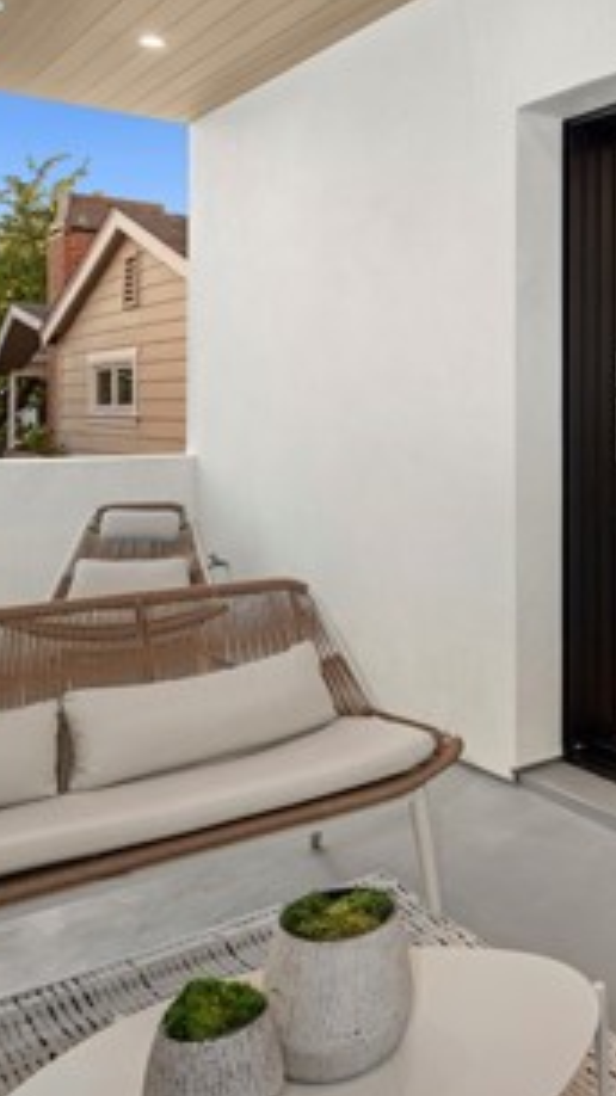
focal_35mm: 35
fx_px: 1017
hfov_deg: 29.9
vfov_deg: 55.9
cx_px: 695
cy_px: 408
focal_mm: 16
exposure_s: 1/13
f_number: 9
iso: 160
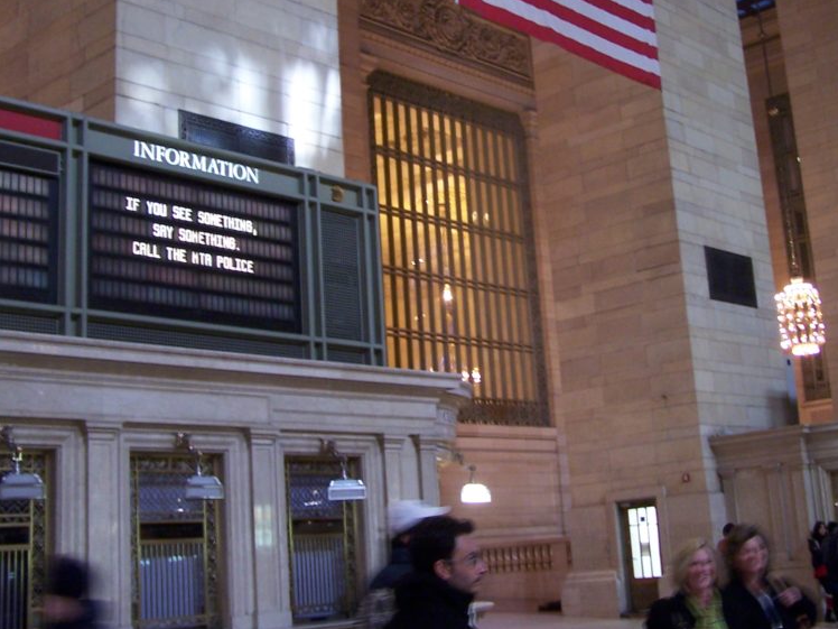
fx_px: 1259
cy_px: 202
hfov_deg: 36.6
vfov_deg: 27.8
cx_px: 518
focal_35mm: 52
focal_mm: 6.3
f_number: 2.8
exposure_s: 1/8
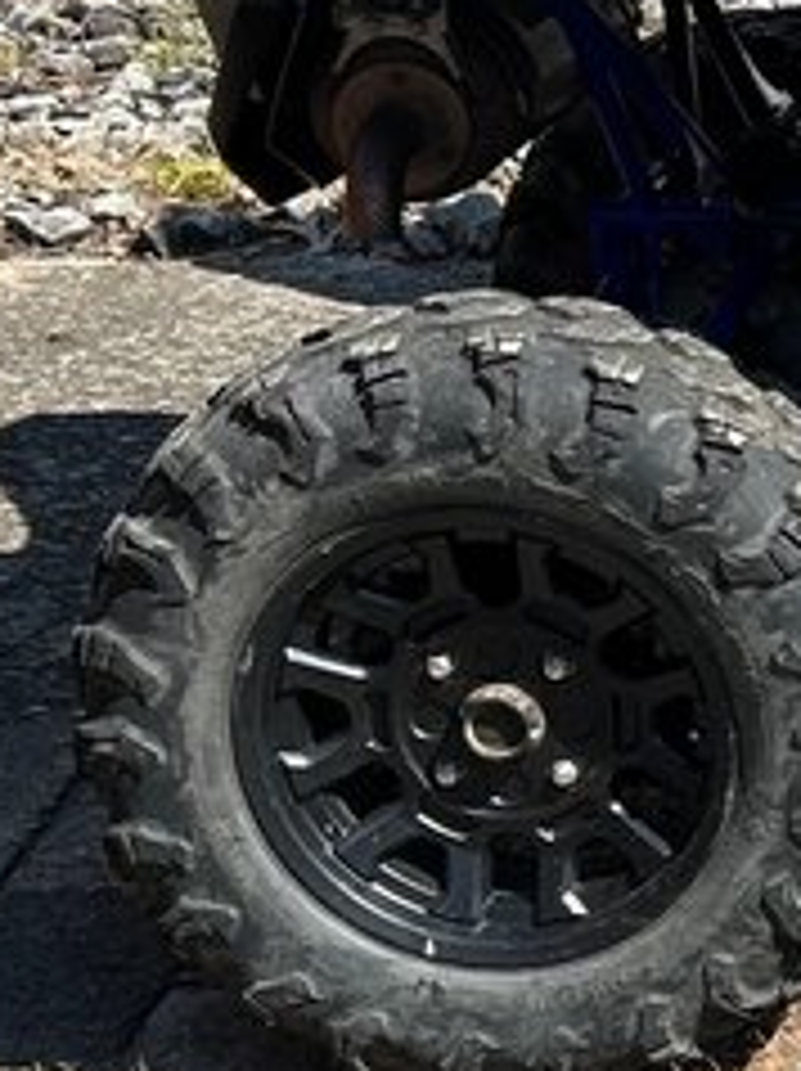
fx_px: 3833
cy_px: 628
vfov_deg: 15.9
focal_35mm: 124
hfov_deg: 10.6
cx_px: 1784
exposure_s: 1/2695
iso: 50
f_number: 1.5
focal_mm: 5.7
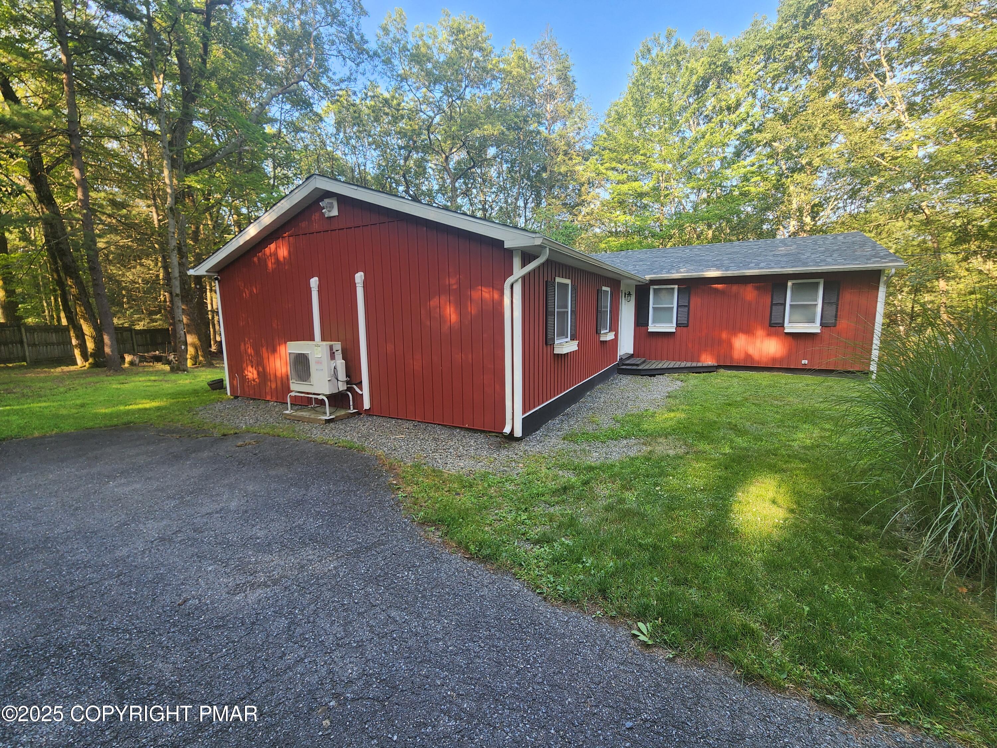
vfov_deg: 89.9
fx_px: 374
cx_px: 498
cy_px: 374
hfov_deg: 106.2
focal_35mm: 13
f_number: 2.2
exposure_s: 1/120
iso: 64
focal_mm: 2.2
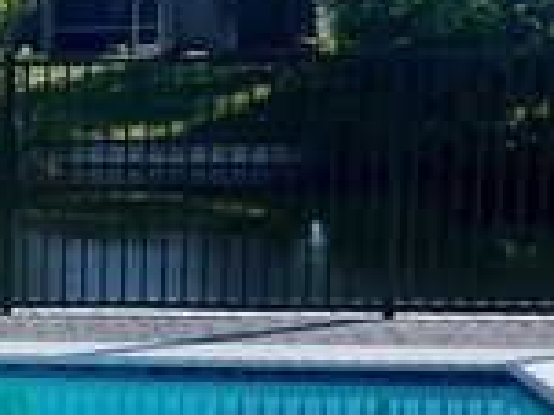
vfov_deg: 17.1
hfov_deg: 20.3
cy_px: 252
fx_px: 1375
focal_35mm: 86
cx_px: -220
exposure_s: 1/5076
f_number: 1.5
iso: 50
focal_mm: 5.7
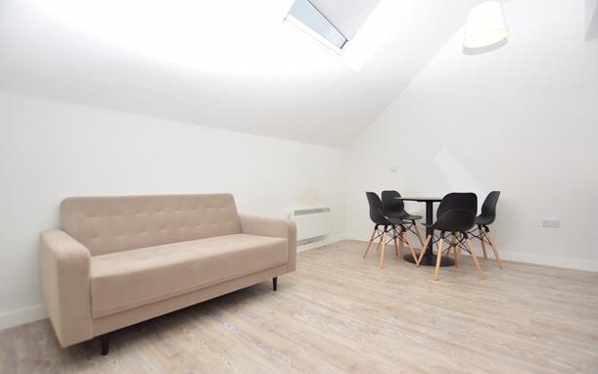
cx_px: 297
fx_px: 261
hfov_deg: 97.8
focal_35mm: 16
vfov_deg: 71.2
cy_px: 195
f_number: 3.5
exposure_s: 1/60
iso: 100
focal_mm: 10
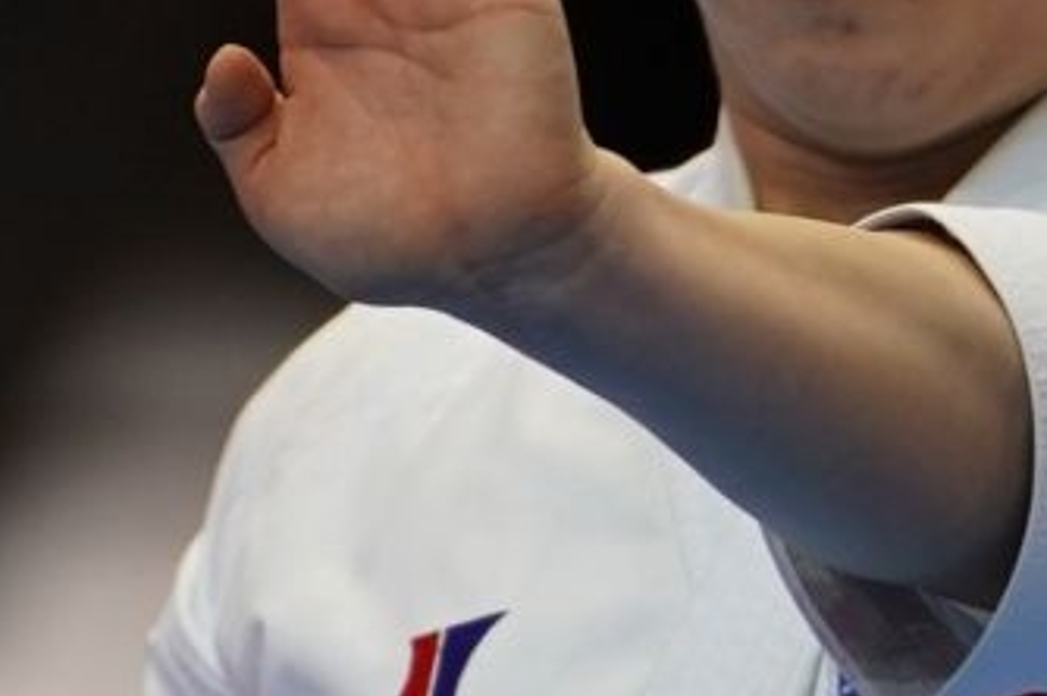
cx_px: 433
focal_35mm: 1618
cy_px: 370
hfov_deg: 1.3
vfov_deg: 0.8
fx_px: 47010
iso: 500
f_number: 2.8
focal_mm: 200
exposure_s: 1/200
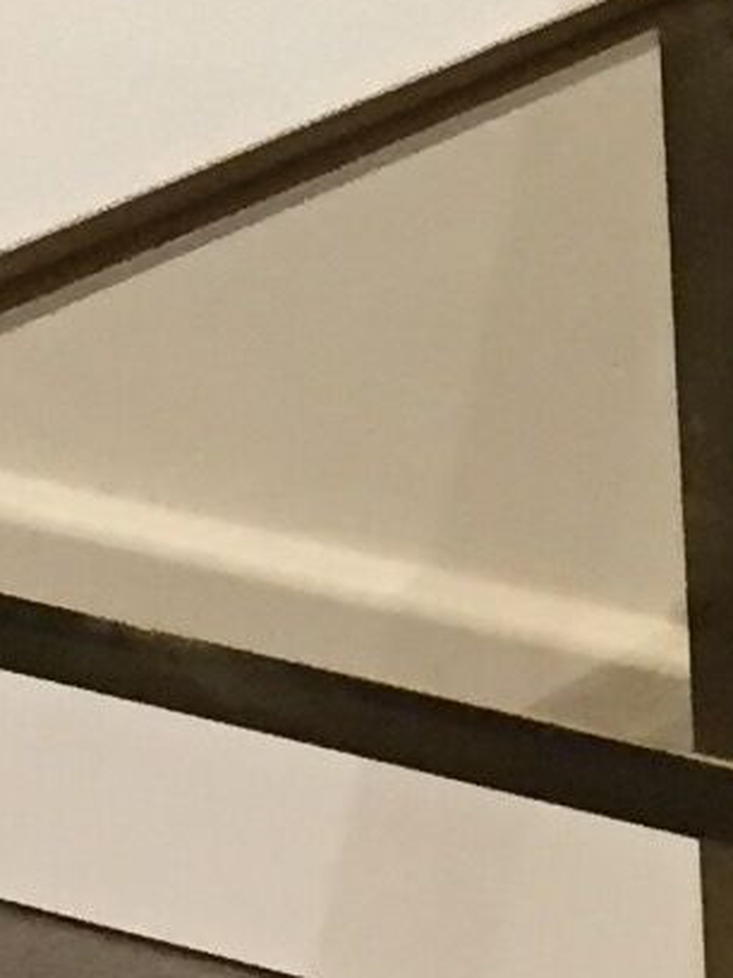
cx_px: 1626
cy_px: 117
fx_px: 6550
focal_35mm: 232
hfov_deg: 6.2
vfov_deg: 8.5
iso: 250
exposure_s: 1/25
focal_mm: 4.15
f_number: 2.2
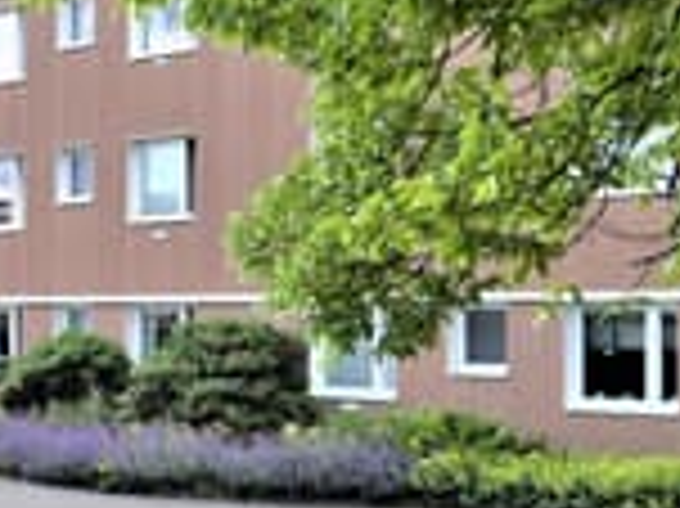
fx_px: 1531
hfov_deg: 23.2
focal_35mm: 78
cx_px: -108
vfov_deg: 18.9
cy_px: 272
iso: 160
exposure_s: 1/400
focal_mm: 14
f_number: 5.6
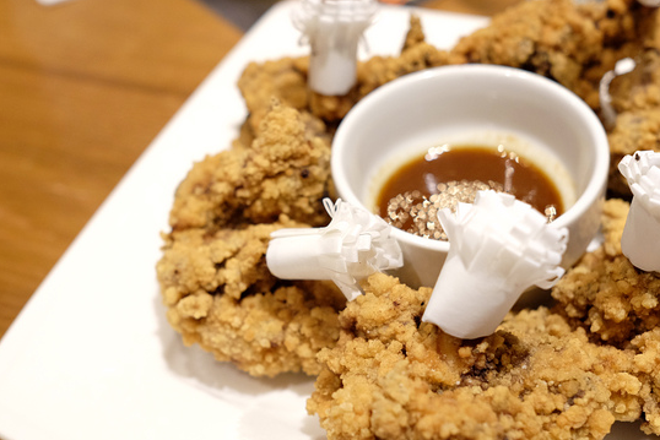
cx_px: 350
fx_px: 954
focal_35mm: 52
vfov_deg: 26.0
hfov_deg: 38.2
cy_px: 226
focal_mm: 23
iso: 1600
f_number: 2.8
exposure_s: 1/110
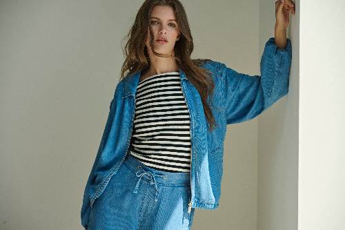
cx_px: 172
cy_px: 115
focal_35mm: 90
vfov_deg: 15.2
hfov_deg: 22.6
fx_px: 862
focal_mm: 90
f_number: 5.6
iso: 125
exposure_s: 1/200
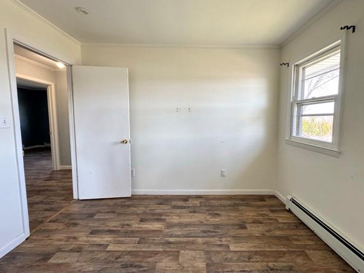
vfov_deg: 81.7
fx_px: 158
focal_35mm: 15
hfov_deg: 98.1
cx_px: 192
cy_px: 130
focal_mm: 2.22
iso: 125
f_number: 2.2
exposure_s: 1/99
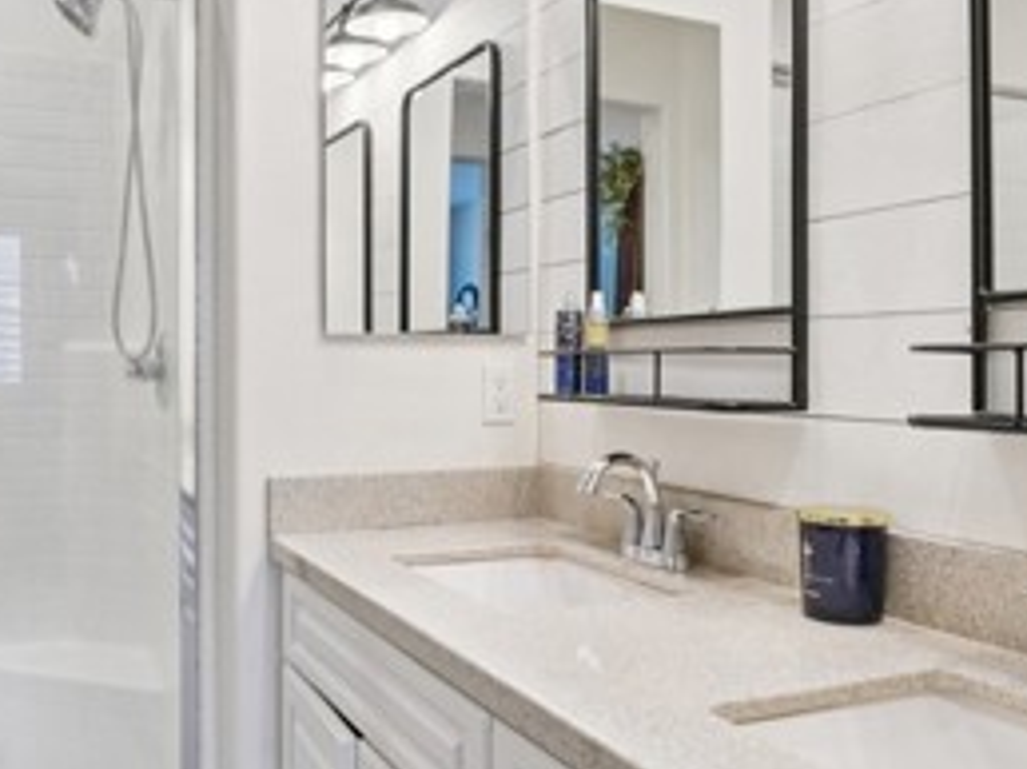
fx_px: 919
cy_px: 311
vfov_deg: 45.2
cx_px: 450
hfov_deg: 58.2
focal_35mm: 31
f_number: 9
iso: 320
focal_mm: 13
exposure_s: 1/30
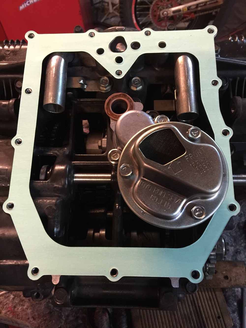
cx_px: 123
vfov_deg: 61.7
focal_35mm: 29
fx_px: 275
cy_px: 164
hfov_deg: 48.2
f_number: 2.2
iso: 125
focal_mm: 4.15
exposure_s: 1/8
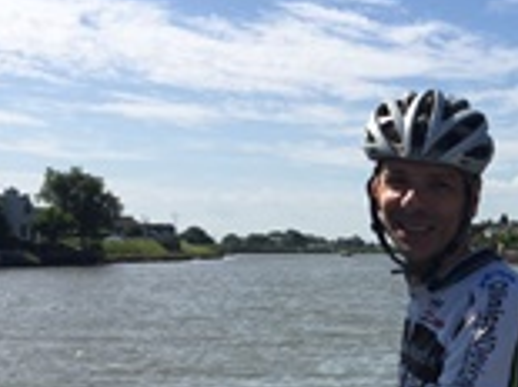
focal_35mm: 75
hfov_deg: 24.7
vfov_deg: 19.3
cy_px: 340
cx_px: 525
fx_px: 1121
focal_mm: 4.15
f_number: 2.2
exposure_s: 1/2825
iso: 32
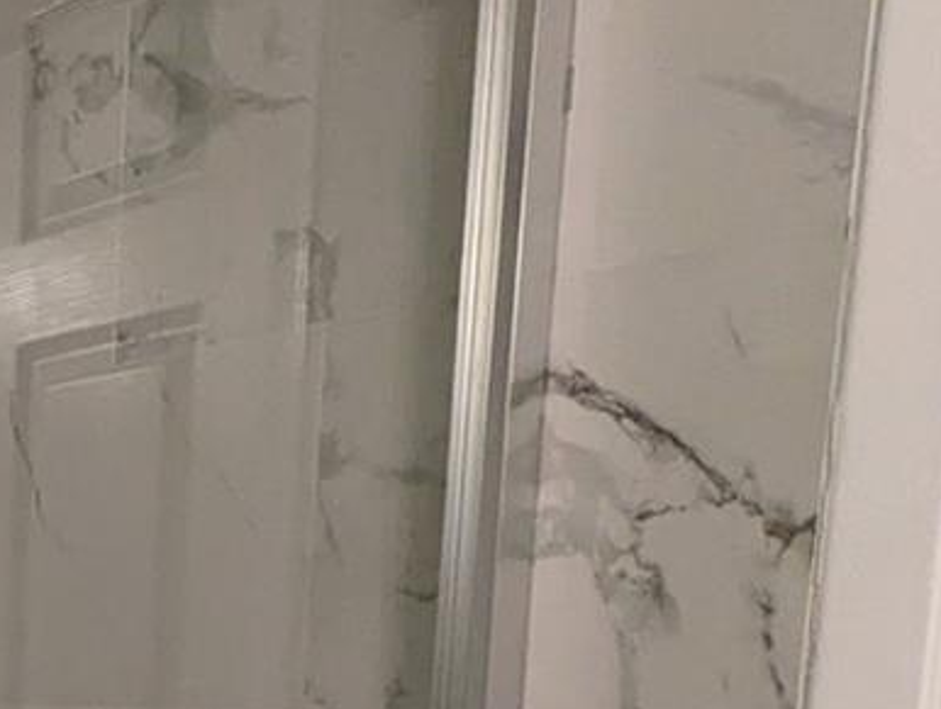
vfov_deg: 20.2
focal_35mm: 66
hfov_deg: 22.3
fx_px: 1797
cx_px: -583
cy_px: 948
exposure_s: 1/120
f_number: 2.2
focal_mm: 2.35
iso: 108
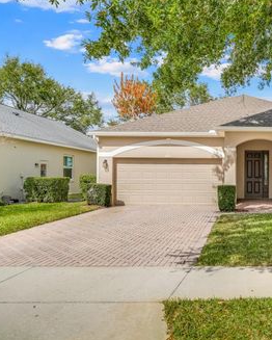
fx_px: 339
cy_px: 170
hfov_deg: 40.1
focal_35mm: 34
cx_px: 250
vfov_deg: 53.2
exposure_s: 1/30
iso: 250
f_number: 8
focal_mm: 23.5
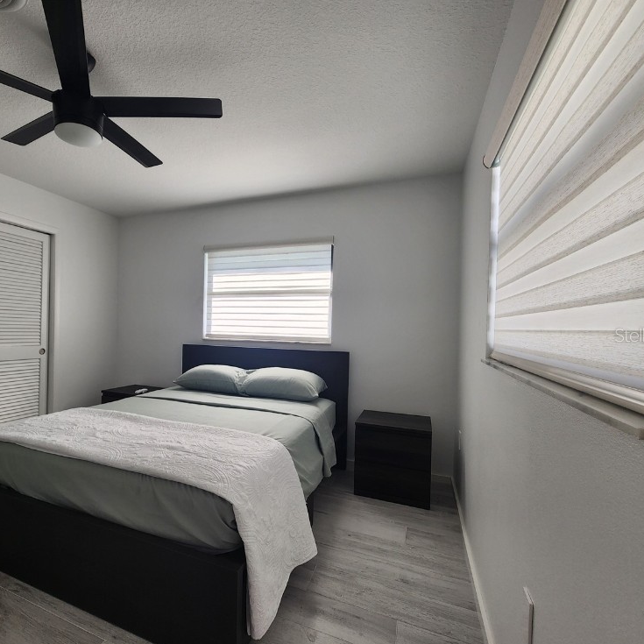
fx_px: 337
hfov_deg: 86.0
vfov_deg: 87.4
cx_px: 249
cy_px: 335
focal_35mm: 16
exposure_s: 1/120
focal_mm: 2.2
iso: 80
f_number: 2.2
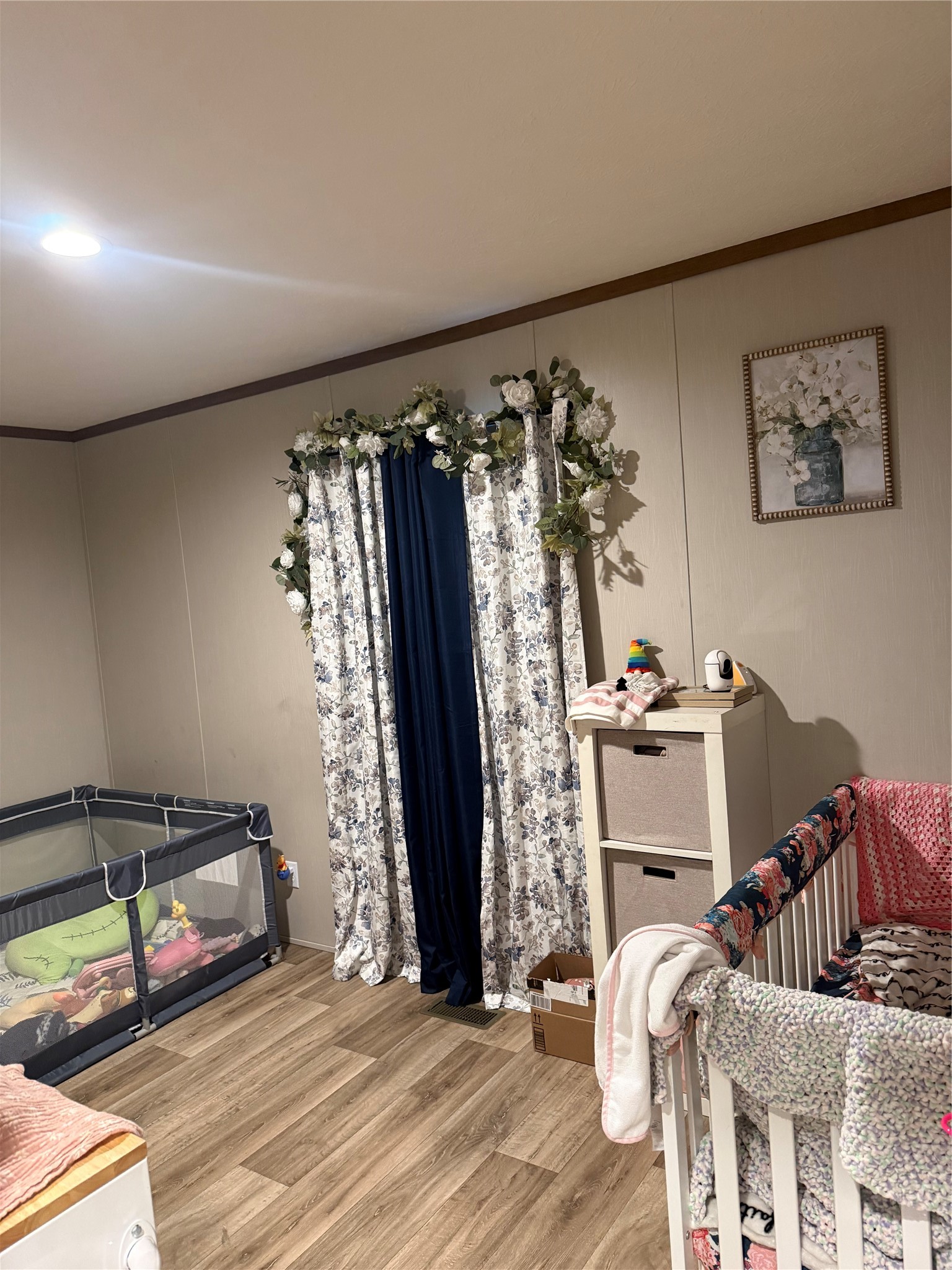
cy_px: 635
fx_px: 880
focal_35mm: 24
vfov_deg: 71.6
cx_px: 476
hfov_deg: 56.8
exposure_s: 1/60
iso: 500
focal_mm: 6.76
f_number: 1.78
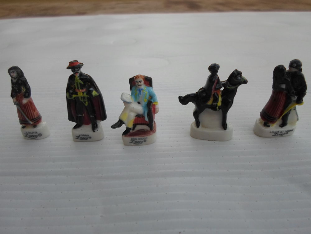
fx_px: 225
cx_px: 156
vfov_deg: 54.9
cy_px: 117
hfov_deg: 69.4
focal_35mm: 25
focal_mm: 4.5
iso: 80
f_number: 2.5
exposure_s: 1/1000
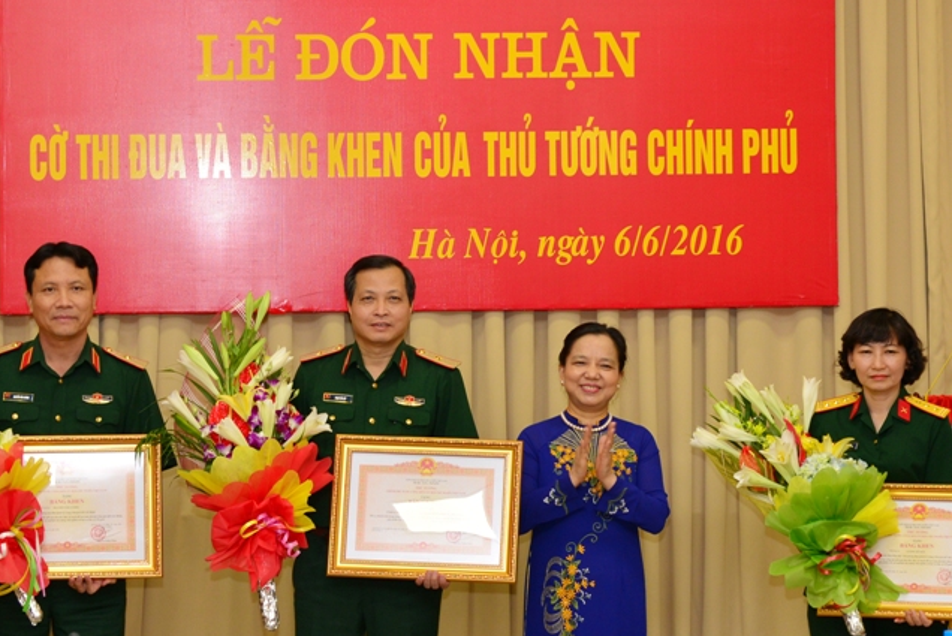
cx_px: 450
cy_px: 311
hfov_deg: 27.7
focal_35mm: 73
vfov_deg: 18.7
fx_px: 1932
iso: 720
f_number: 4.5
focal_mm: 62
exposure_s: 1/80
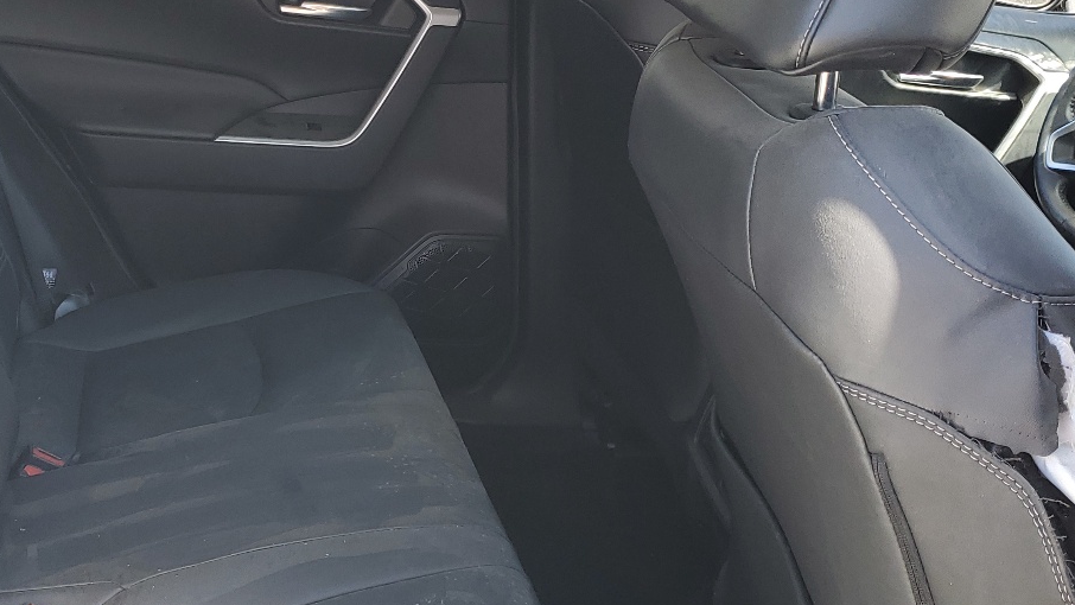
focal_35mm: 50
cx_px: 393
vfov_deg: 24.0
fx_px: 1425
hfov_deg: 41.0
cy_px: 270
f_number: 1.5
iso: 50
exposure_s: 1/250
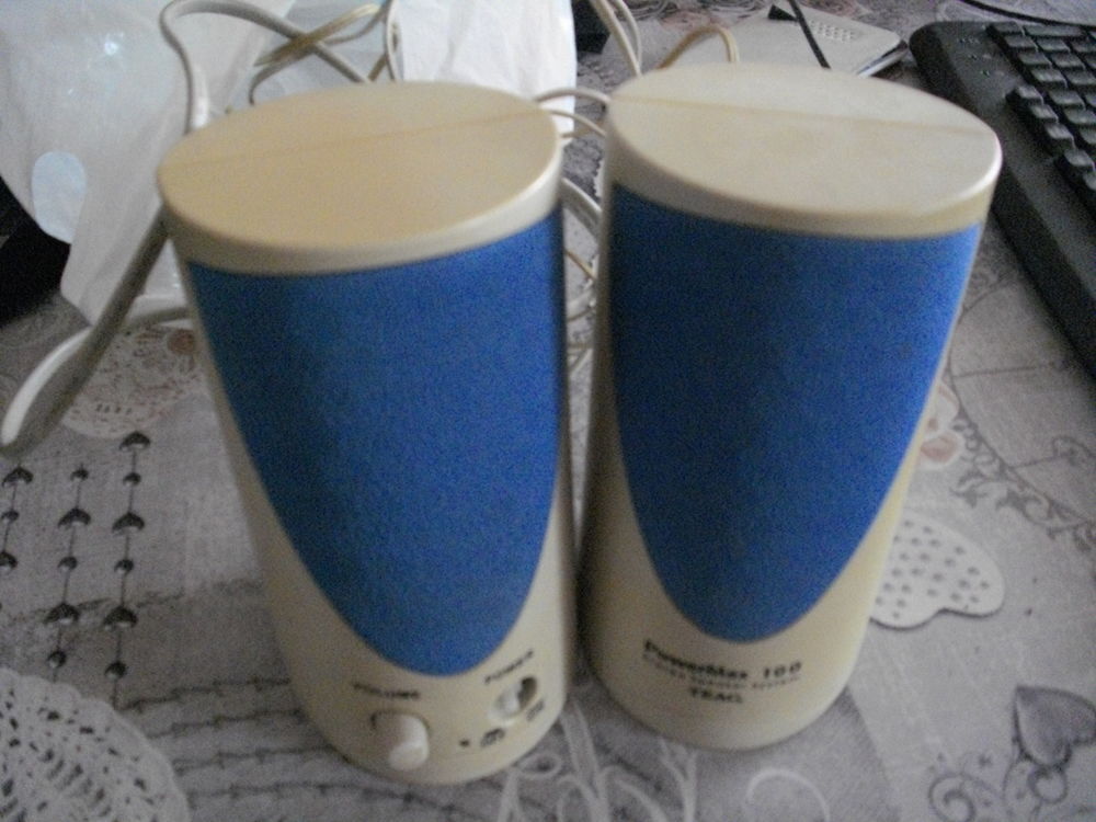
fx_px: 1013
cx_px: 548
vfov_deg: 44.2
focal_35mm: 32
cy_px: 411
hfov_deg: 56.8
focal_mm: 5.7
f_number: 2.9
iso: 1074
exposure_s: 1/50
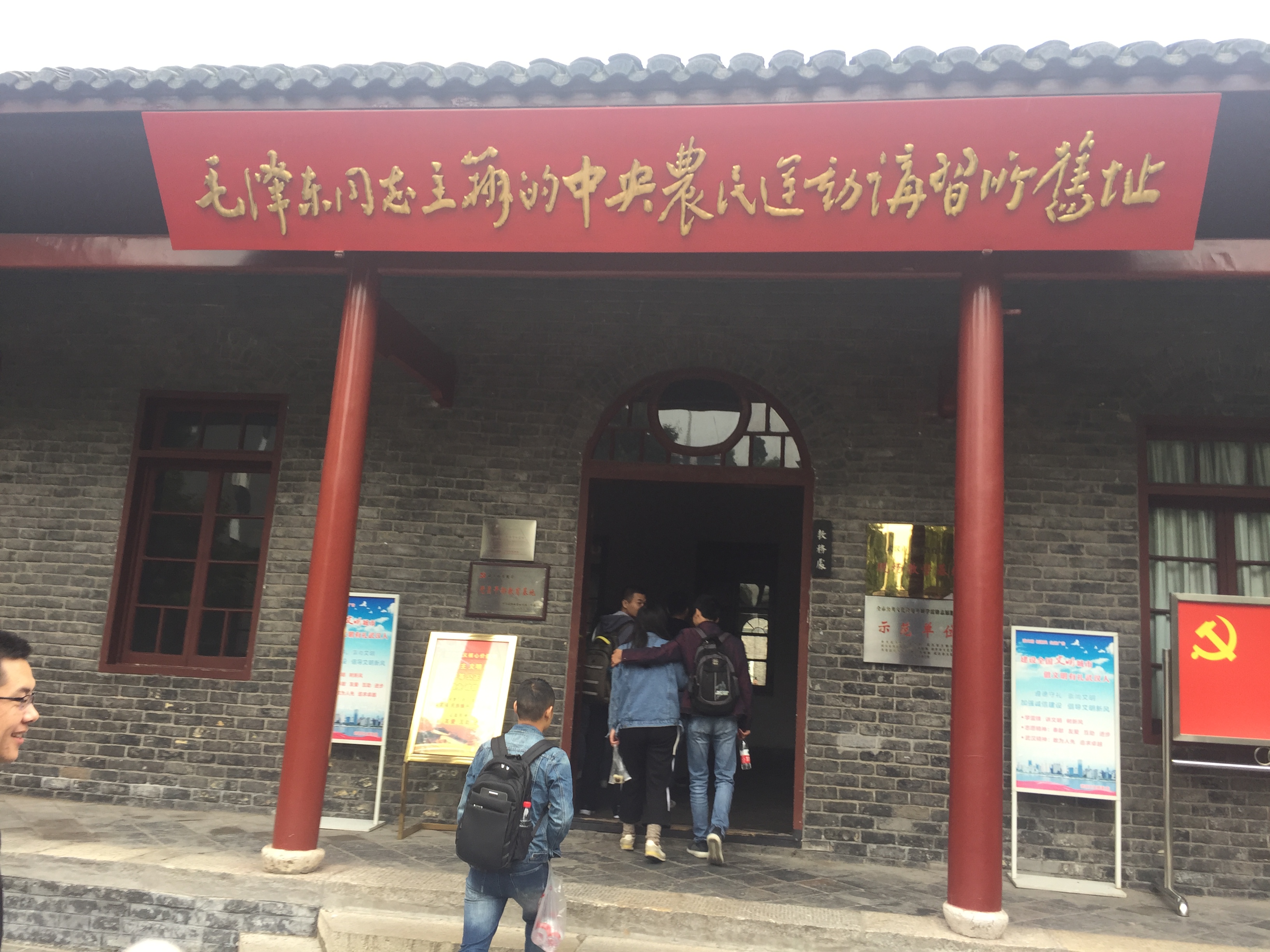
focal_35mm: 29
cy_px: 476
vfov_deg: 48.2
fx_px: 1064
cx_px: 635
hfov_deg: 61.7
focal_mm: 4.15
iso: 32
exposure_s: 1/100
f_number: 2.2
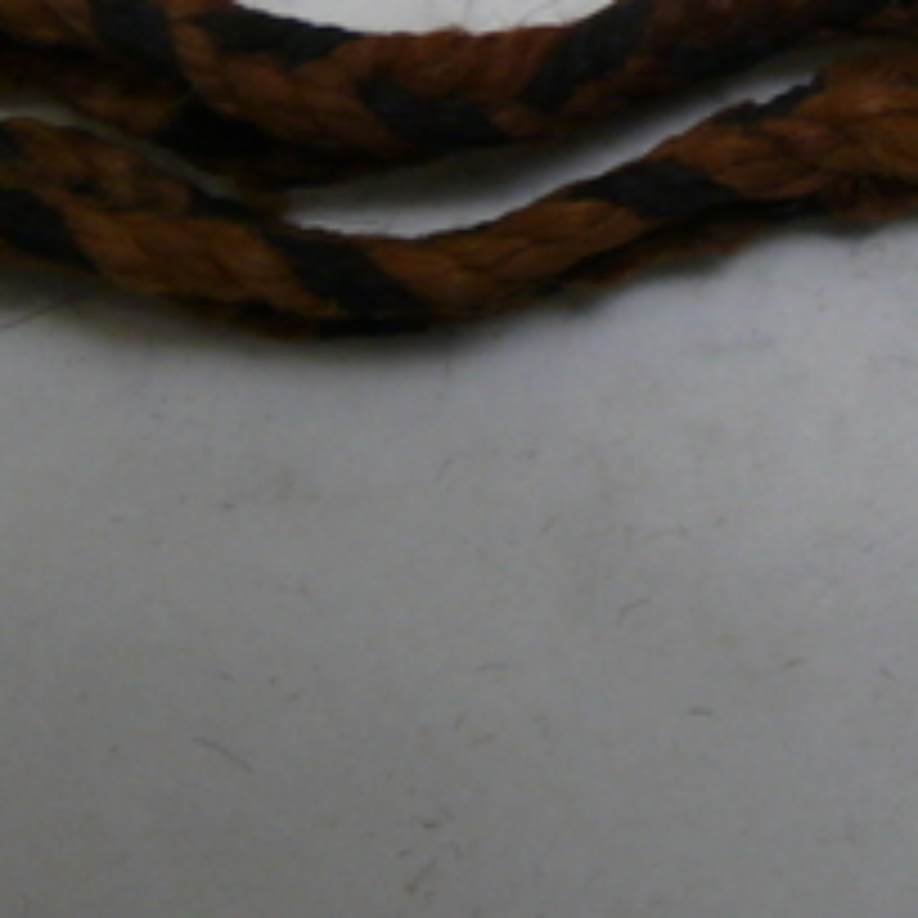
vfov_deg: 10.4
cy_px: -148
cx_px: 909
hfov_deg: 10.4
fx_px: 4981
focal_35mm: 166
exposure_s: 1/25
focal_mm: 10.1
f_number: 3.2
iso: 200
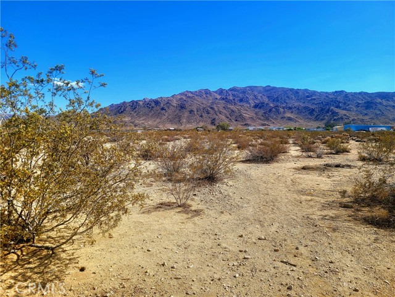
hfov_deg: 67.3
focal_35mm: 26
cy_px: 148
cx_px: 198
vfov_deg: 53.1
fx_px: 297
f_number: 1.8
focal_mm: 5.4
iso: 40
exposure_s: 1/3333
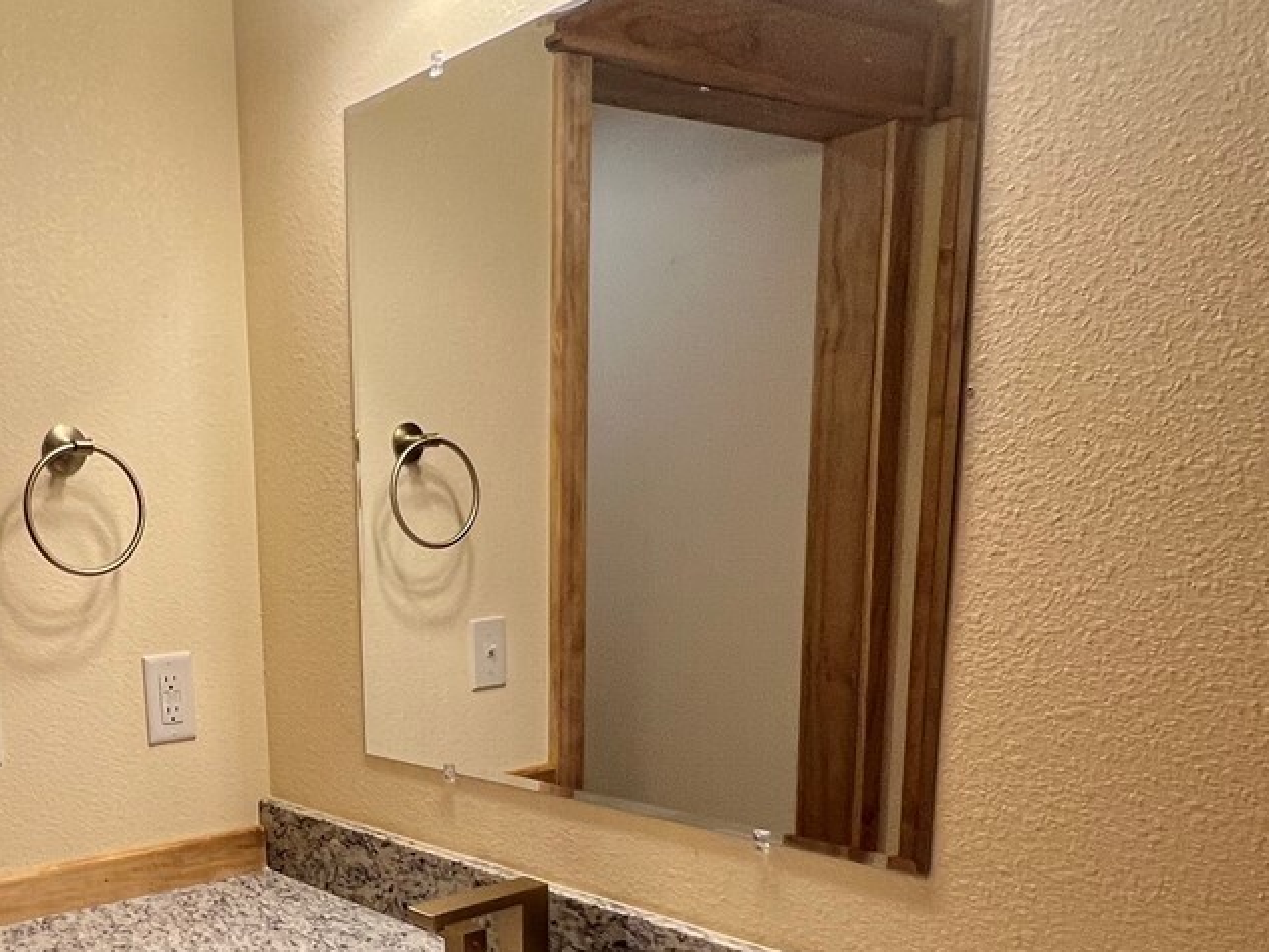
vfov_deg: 40.9
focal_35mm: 33
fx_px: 1210
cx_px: 288
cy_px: 785
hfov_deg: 52.4
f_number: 1.8
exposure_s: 1/120
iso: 100
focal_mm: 1.57
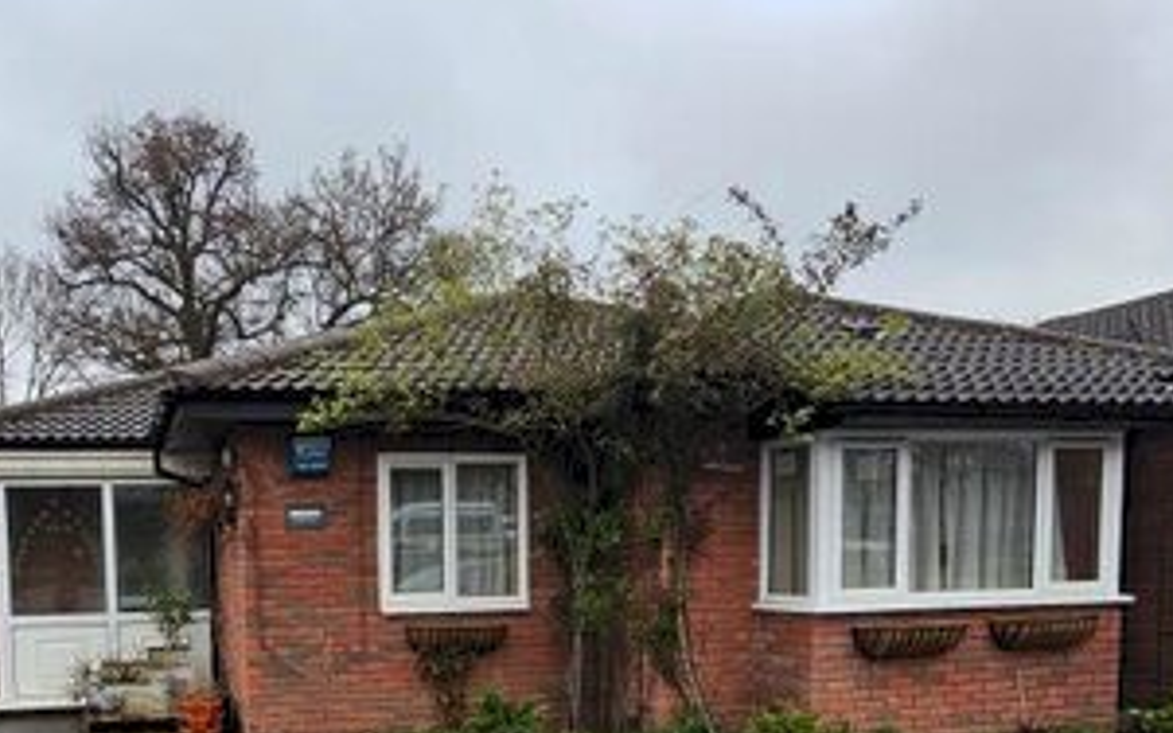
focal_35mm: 32
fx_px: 1023
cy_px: 676
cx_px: 401
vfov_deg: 36.6
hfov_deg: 58.5
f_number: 2.2
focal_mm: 2.2
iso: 50
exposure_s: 1/125
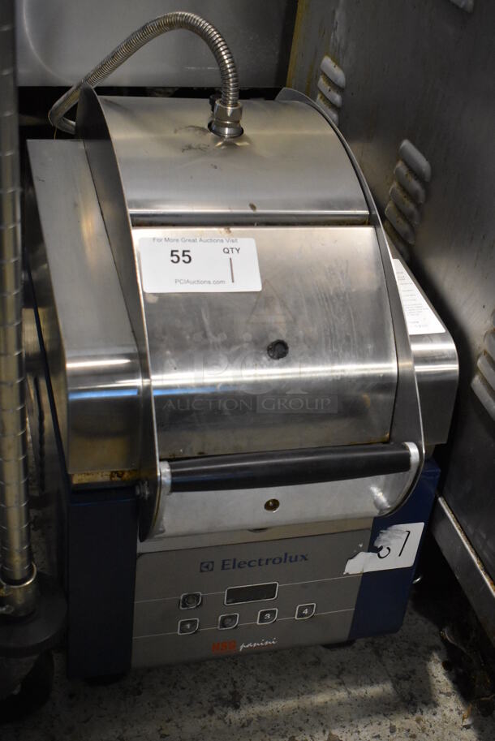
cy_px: 370
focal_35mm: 46
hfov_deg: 29.0
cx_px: 248
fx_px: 958
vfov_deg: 42.3
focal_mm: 31
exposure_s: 1/125
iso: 4500
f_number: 4.2
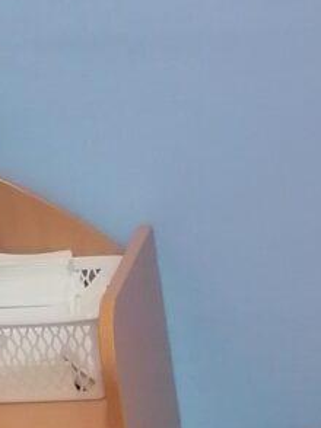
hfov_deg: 9.7
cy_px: 1048
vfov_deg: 11.1
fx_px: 1820
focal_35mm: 147
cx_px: 502
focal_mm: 4.75
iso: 250
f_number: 1.8
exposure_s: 1/100
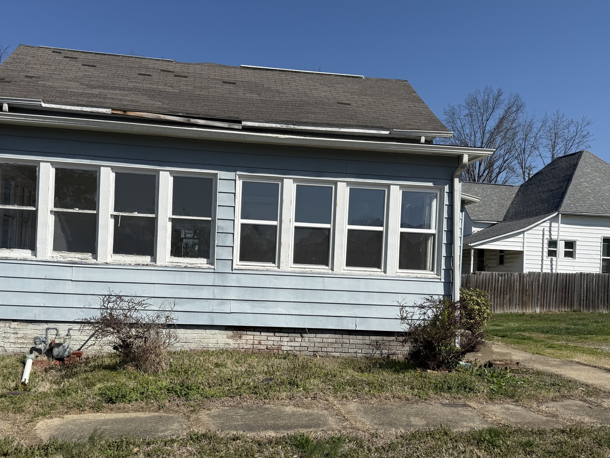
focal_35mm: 29
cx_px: 255
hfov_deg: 61.3
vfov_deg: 48.0
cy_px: 273
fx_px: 511
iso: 80
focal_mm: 6.76
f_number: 1.78
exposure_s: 1/8130
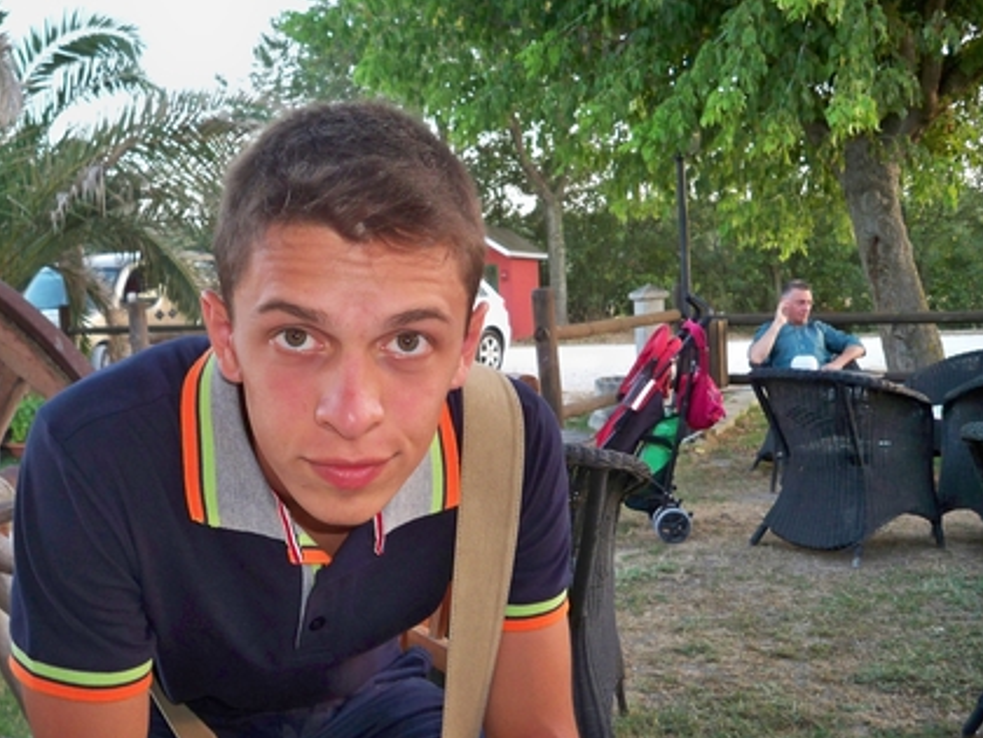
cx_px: 438
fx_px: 1136
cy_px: 415
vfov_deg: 35.9
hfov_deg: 46.7
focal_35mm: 40
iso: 200
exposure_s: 1/30
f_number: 3.1
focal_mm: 6.3
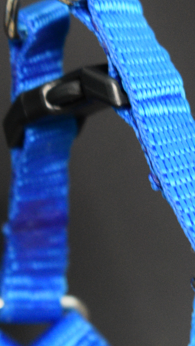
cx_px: 153
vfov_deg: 10.3
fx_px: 1915
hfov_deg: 5.8
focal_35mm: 208
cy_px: 203
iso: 3200
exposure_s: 1/50
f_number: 5.6
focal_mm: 55
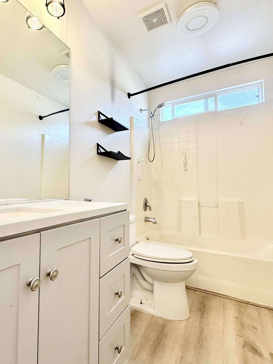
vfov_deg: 84.7
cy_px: 180
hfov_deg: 67.4
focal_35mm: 19
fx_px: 200
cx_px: 98
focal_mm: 2.22
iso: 200
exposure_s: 1/120
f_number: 2.2
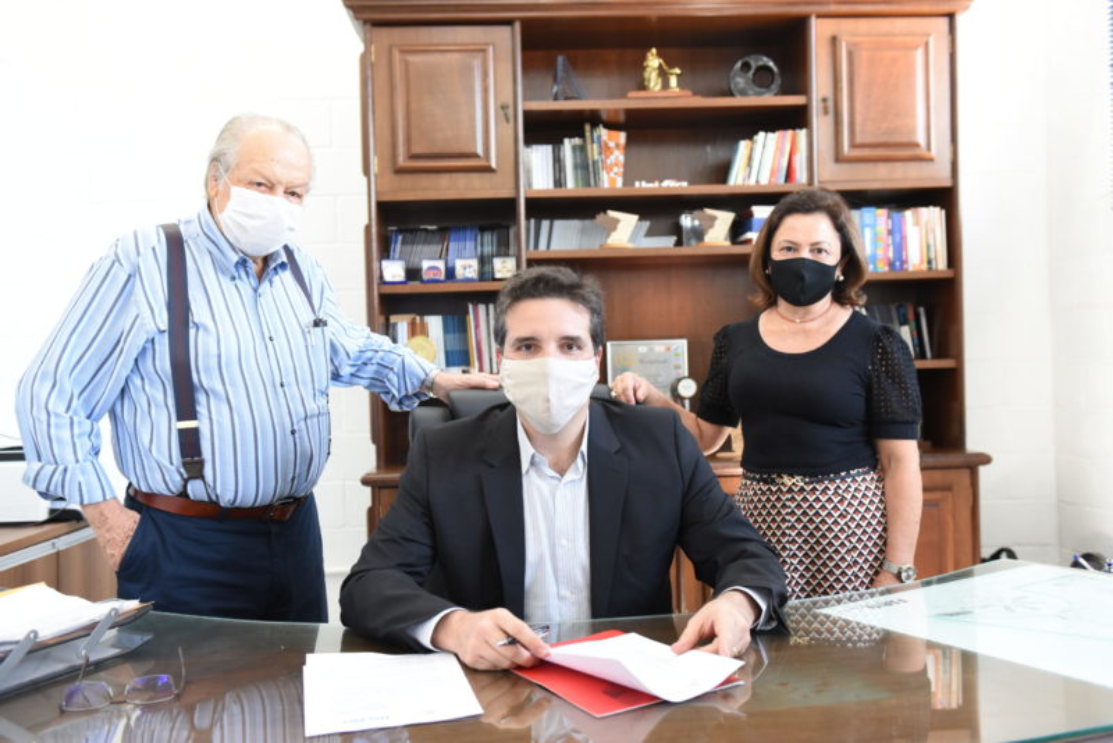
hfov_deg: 55.8
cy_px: 372
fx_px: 1051
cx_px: 556
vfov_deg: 38.9
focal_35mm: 34
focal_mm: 34
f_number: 4
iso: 1600
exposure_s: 1/160
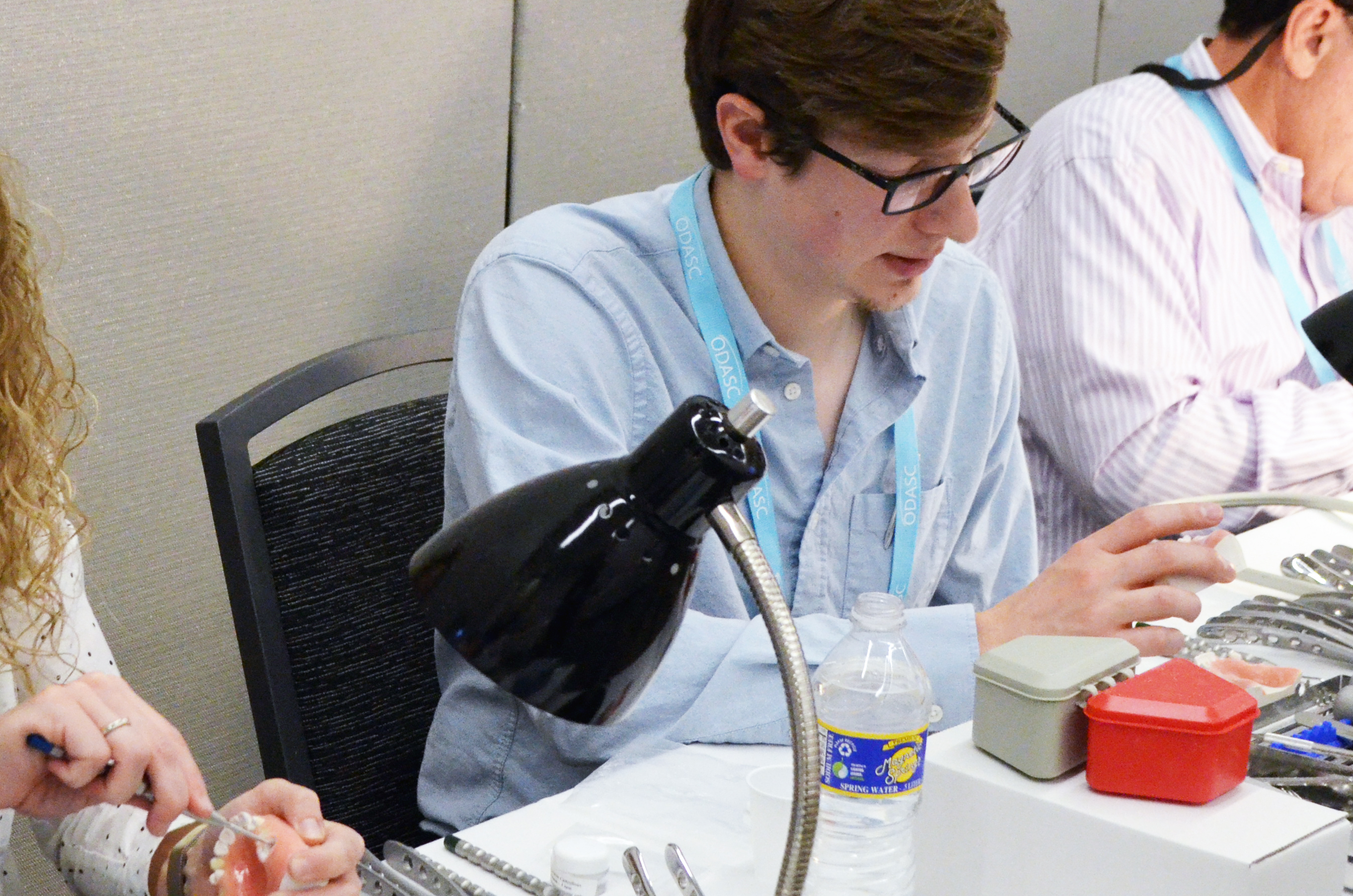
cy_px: 473
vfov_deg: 15.5
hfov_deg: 23.0
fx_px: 3300
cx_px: 426
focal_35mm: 88
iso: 3200
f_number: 4.8
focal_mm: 32
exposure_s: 1/250
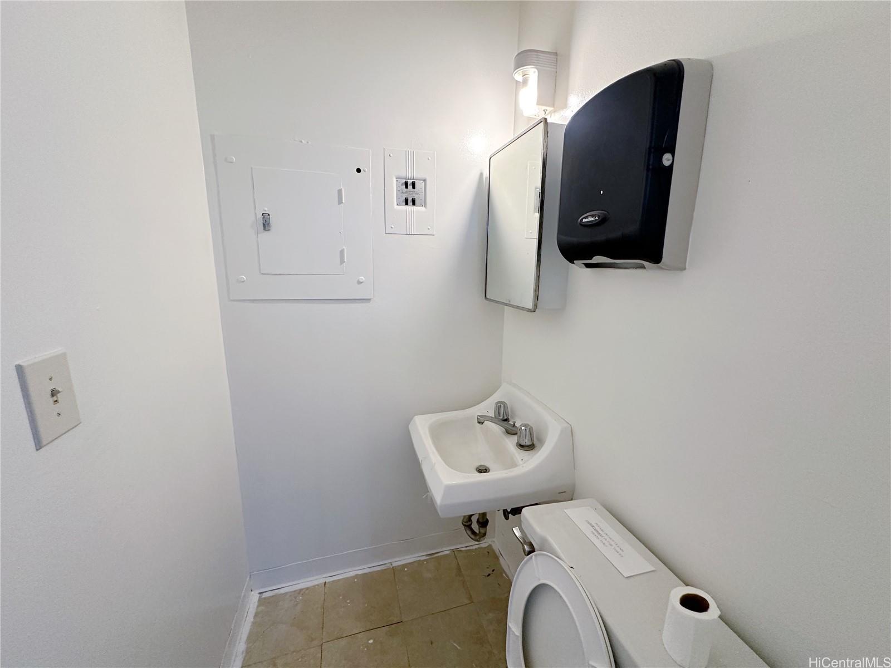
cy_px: 334
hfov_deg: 102.1
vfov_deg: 85.7
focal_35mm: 14
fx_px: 360
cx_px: 446
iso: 250
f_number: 2.2
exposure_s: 1/120
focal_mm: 2.22
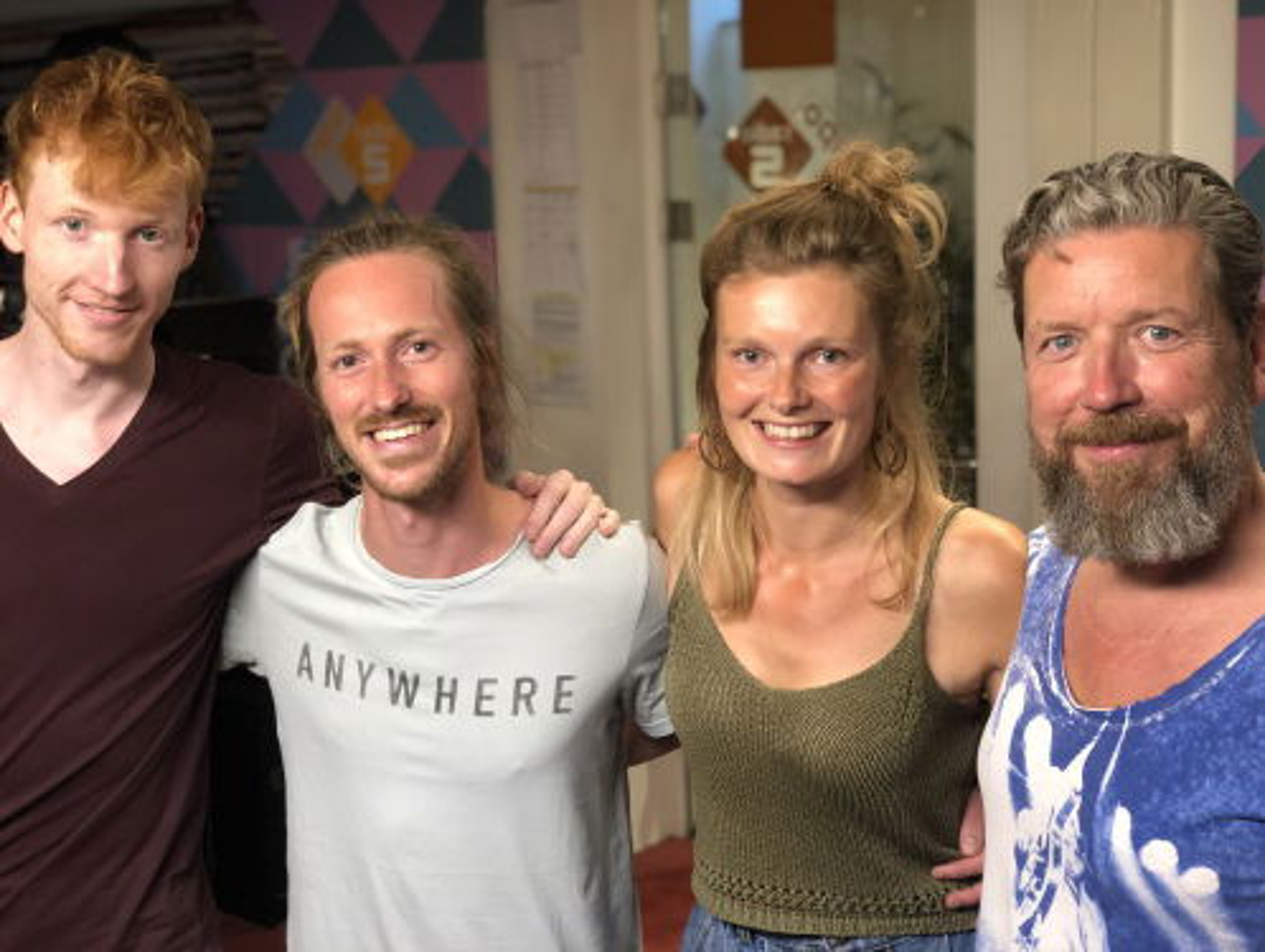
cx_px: 632
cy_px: 476
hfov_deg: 36.8
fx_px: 1903
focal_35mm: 52
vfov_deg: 28.1
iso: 100
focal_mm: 6
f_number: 2.4
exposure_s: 1/33
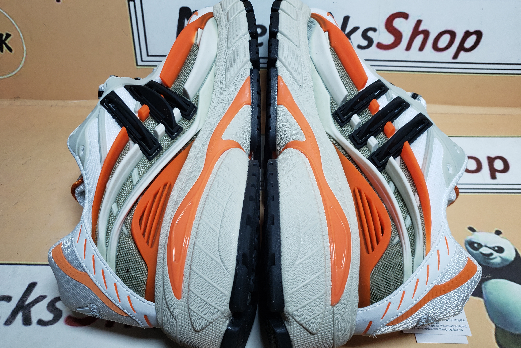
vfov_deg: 46.4
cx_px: 255
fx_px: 405
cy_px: 162
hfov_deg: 65.5
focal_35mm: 28
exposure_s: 1/638
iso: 50
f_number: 1.5
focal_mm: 4.3
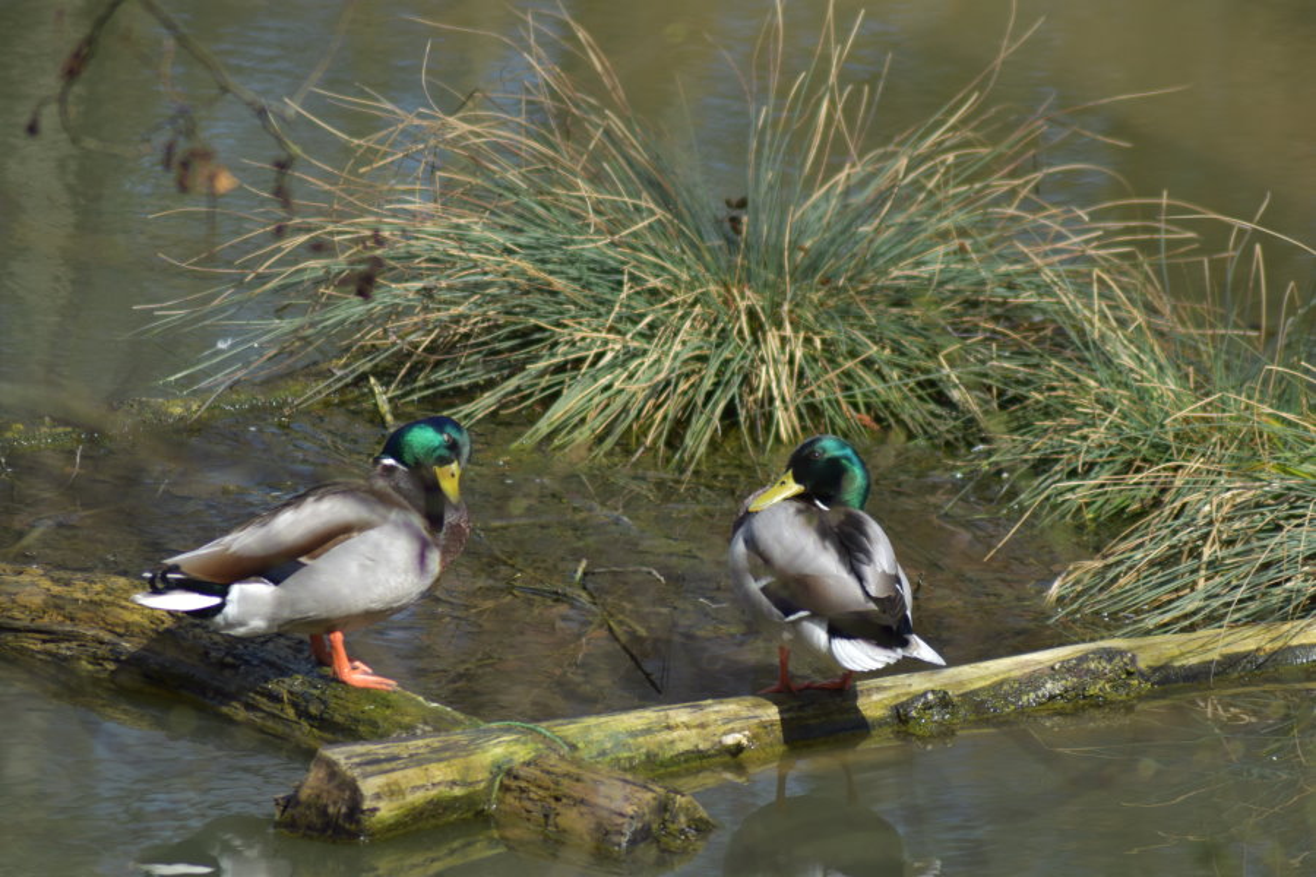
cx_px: 658
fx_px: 16449
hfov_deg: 4.6
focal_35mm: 450
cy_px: 438
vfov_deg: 3.1
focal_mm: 300
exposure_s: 1/320
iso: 100
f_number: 5.6
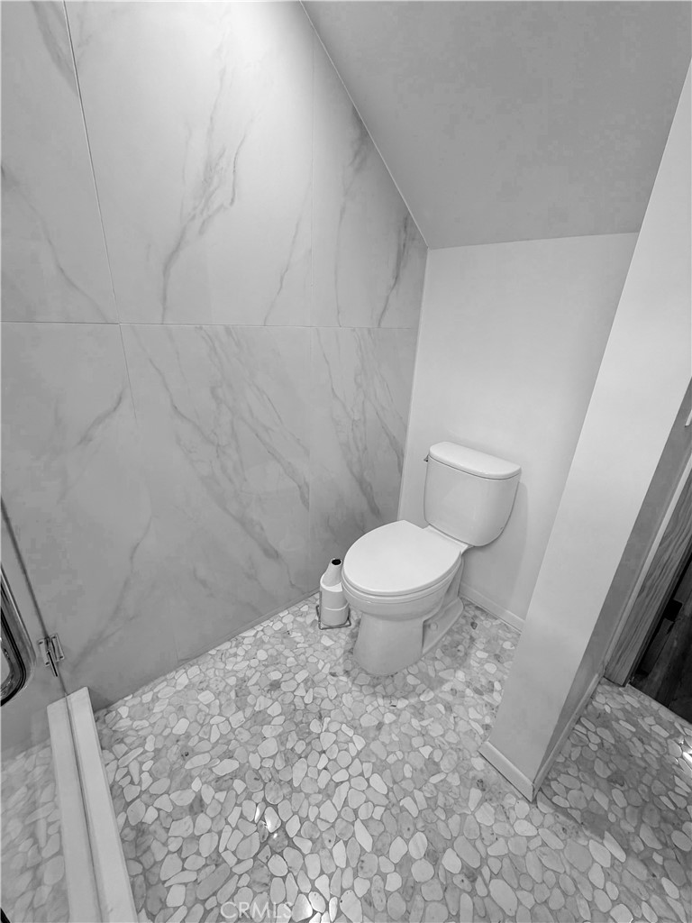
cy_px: 462
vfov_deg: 102.1
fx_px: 373
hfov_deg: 85.7
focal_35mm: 14
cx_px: 346
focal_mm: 2.22
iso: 160
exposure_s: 1/120
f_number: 2.2
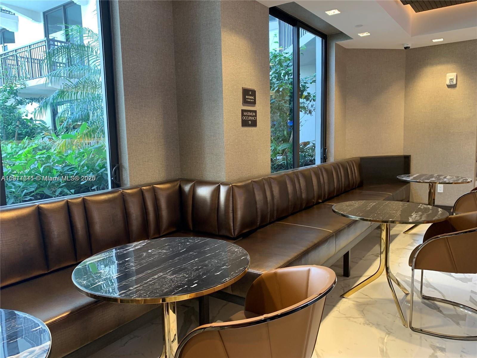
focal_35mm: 26
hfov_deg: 67.3
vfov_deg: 53.1
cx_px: 238
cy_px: 179
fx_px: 358
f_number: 1.8
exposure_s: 1/60
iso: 125
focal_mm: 4.25
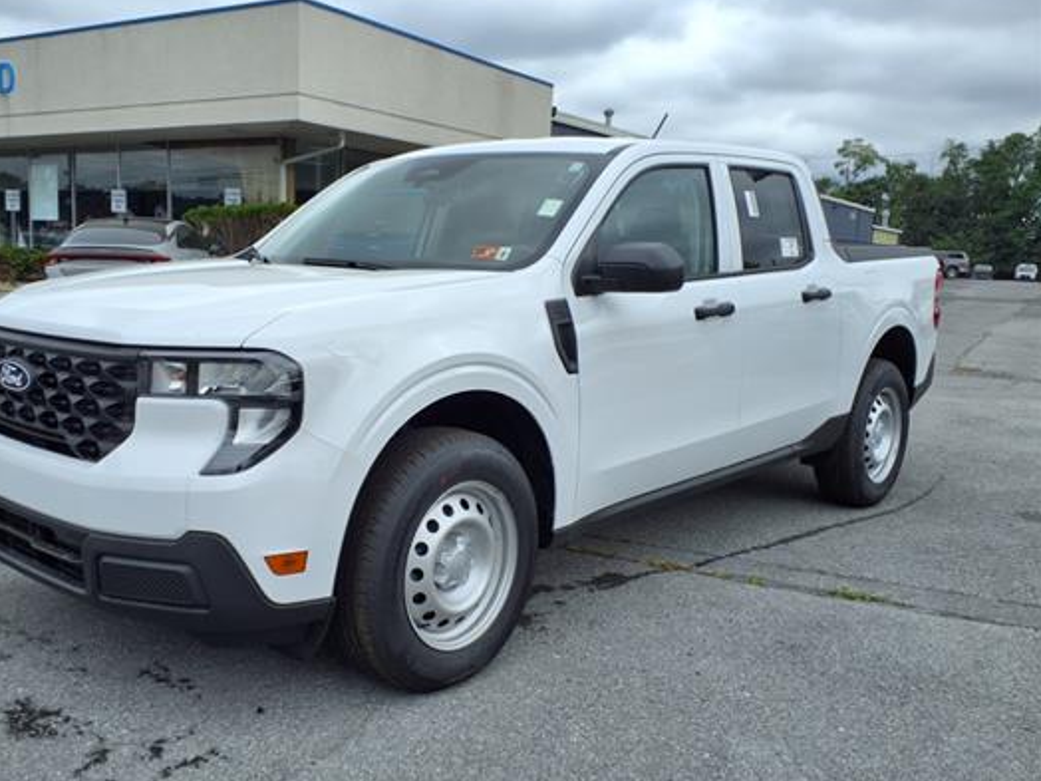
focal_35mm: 33
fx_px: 992
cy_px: 388
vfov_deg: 42.9
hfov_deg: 54.9
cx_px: 407
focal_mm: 3.58
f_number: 1.9
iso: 40
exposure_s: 1/1250
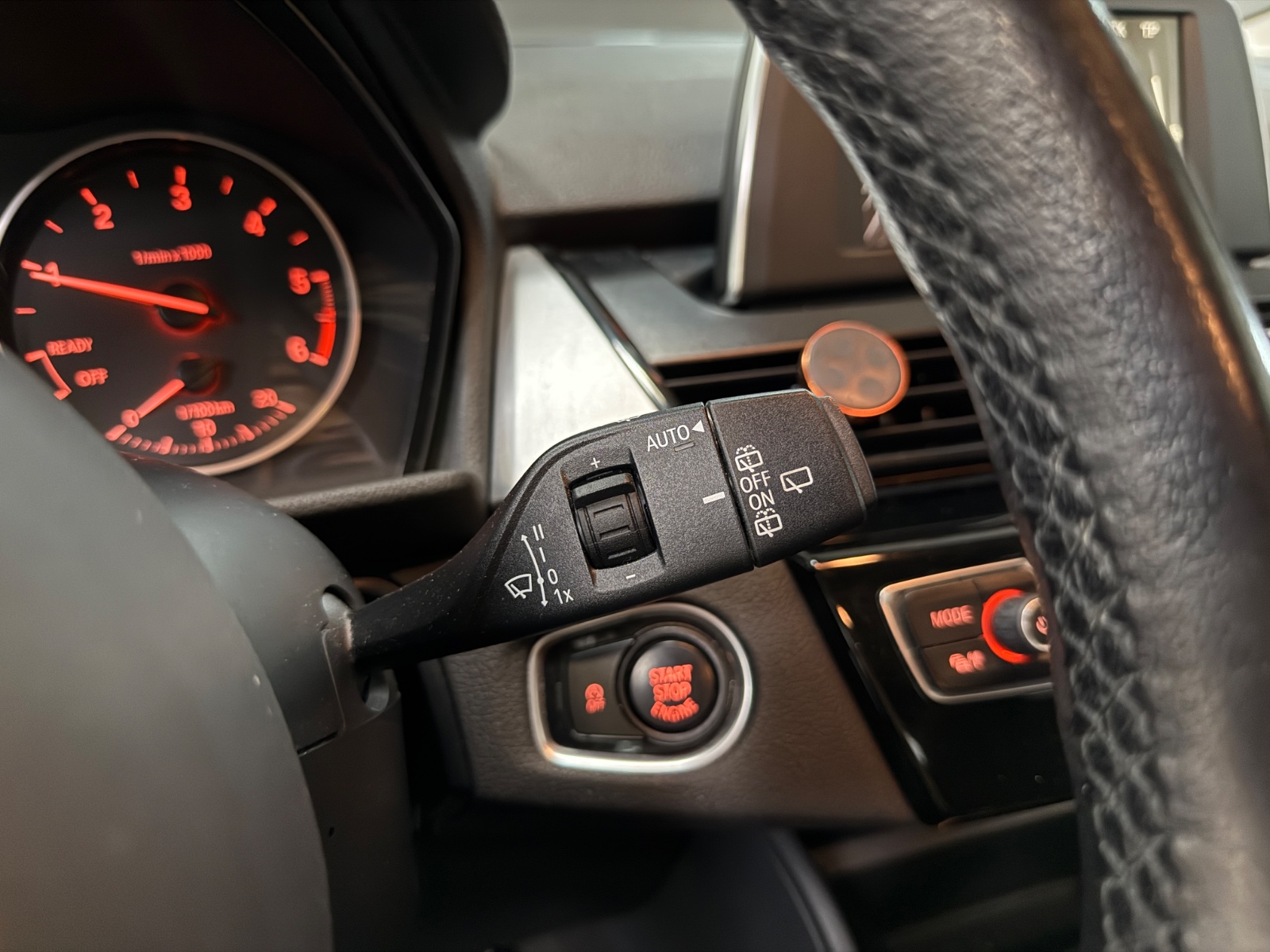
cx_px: 635
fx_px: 881
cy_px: 476
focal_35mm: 24
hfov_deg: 71.6
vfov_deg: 56.8
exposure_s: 1/40
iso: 1000
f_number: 1.78
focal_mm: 6.76
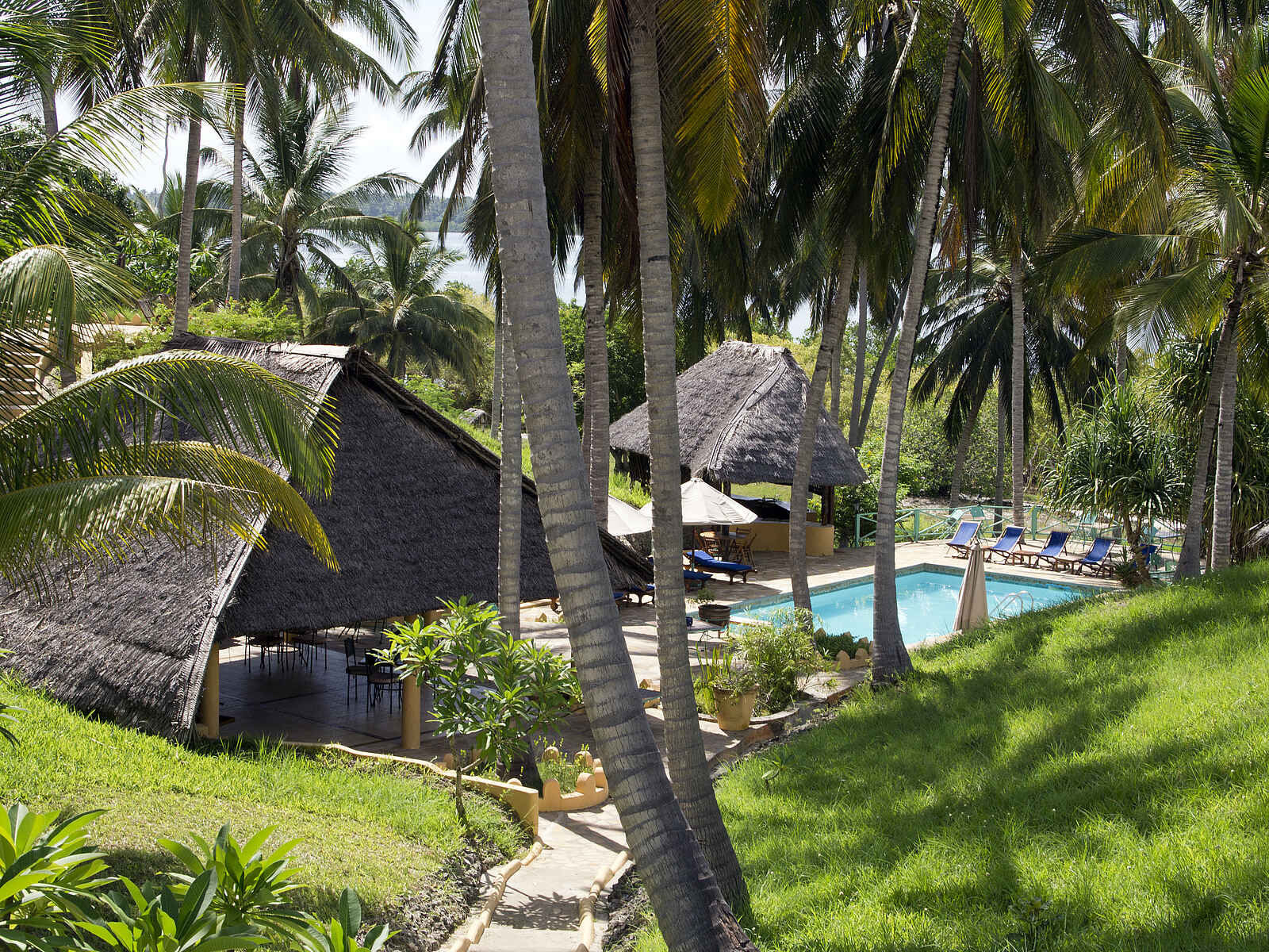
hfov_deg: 33.2
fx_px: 2126
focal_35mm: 58
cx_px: 634
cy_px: 476
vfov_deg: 25.2
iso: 200
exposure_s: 1/250
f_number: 9
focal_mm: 29
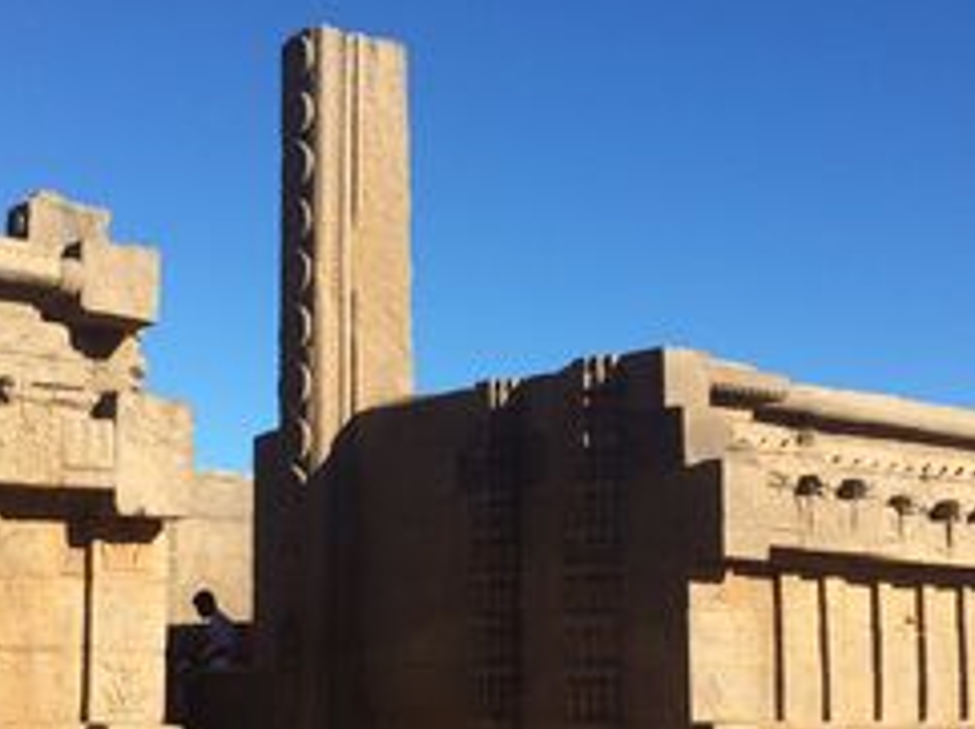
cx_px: 411
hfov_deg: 32.2
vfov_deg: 24.2
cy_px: 526
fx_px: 1688
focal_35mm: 60
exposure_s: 1/1953
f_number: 2.2
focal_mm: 4.15
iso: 32
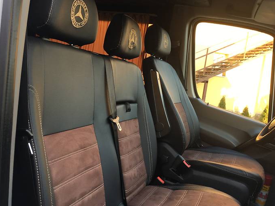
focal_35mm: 34
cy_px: 95
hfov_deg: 53.8
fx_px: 270
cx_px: 123
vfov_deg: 41.8
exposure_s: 1/50
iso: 25
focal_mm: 4.2
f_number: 2.2
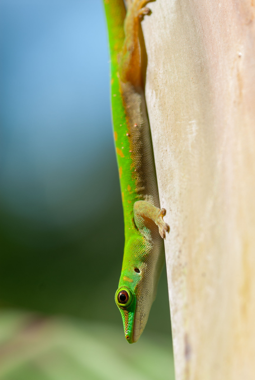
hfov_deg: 8.7
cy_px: 190
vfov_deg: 13.0
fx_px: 1668
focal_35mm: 158
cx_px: 128
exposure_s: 1/125
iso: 100
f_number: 6.3
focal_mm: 105
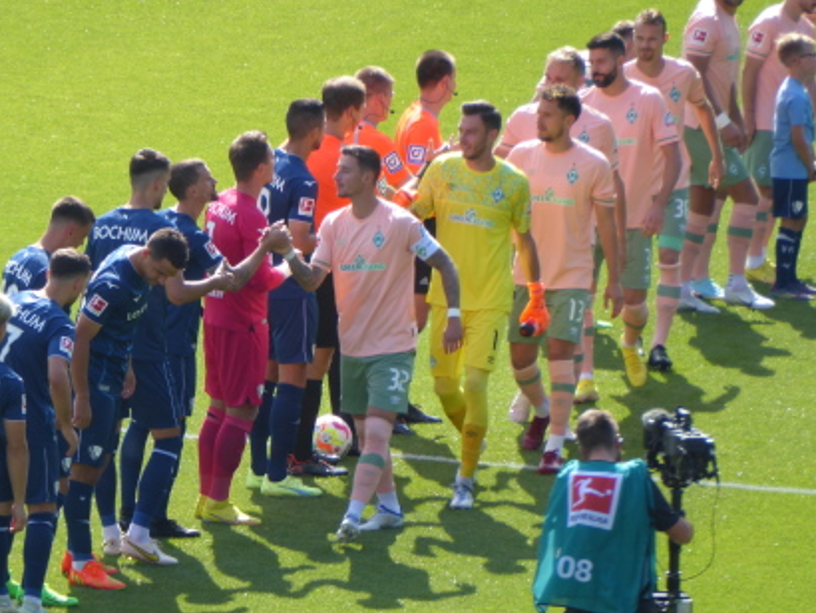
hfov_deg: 2.5
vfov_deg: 1.9
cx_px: 392
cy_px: 293
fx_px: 18657
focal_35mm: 791
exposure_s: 1/125
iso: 100
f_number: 6.4
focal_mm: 129
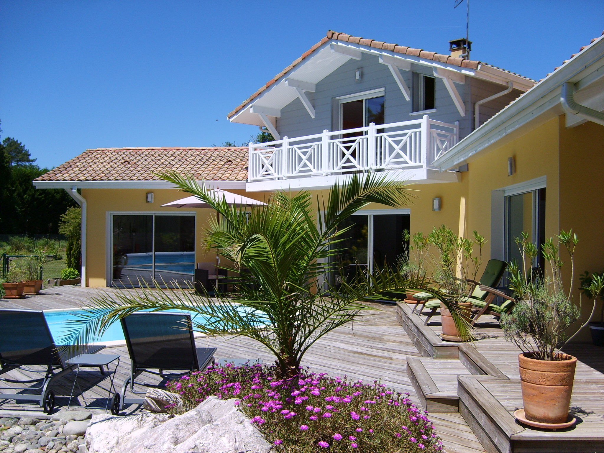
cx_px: 302
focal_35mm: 35
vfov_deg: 40.7
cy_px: 226
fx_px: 611
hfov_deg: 52.6
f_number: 2.8
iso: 50
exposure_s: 1/1000
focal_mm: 5.8
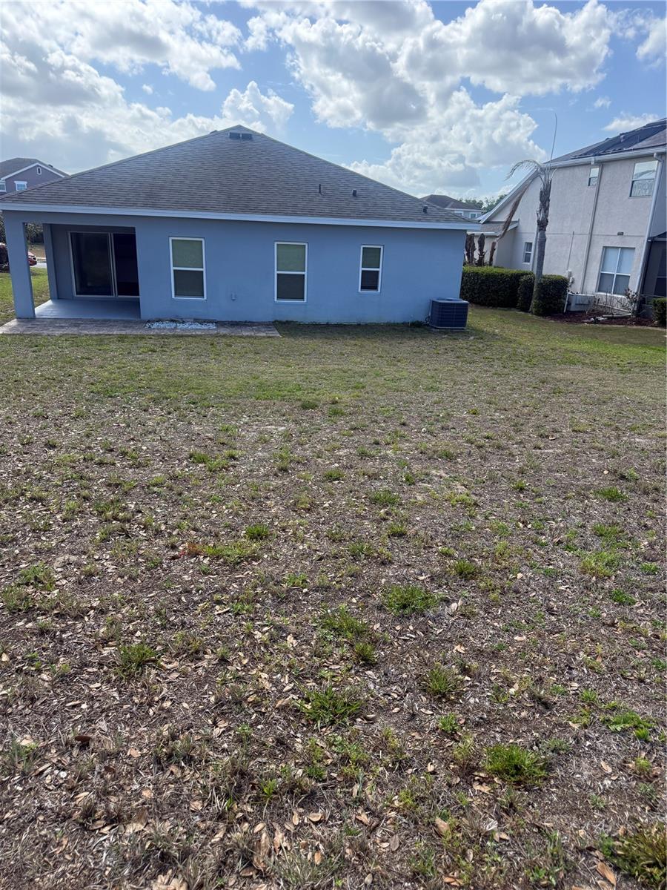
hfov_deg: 56.8
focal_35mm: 24
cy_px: 445
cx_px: 334
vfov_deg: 71.6
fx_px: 617
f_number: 1.78
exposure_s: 1/2525
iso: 100
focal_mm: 6.76
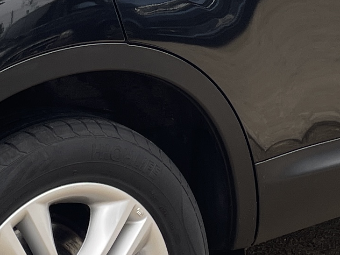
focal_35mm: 144
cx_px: 167
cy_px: -53
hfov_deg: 13.7
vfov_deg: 10.1
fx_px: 1414
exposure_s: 1/409
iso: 32
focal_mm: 4.2
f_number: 1.6
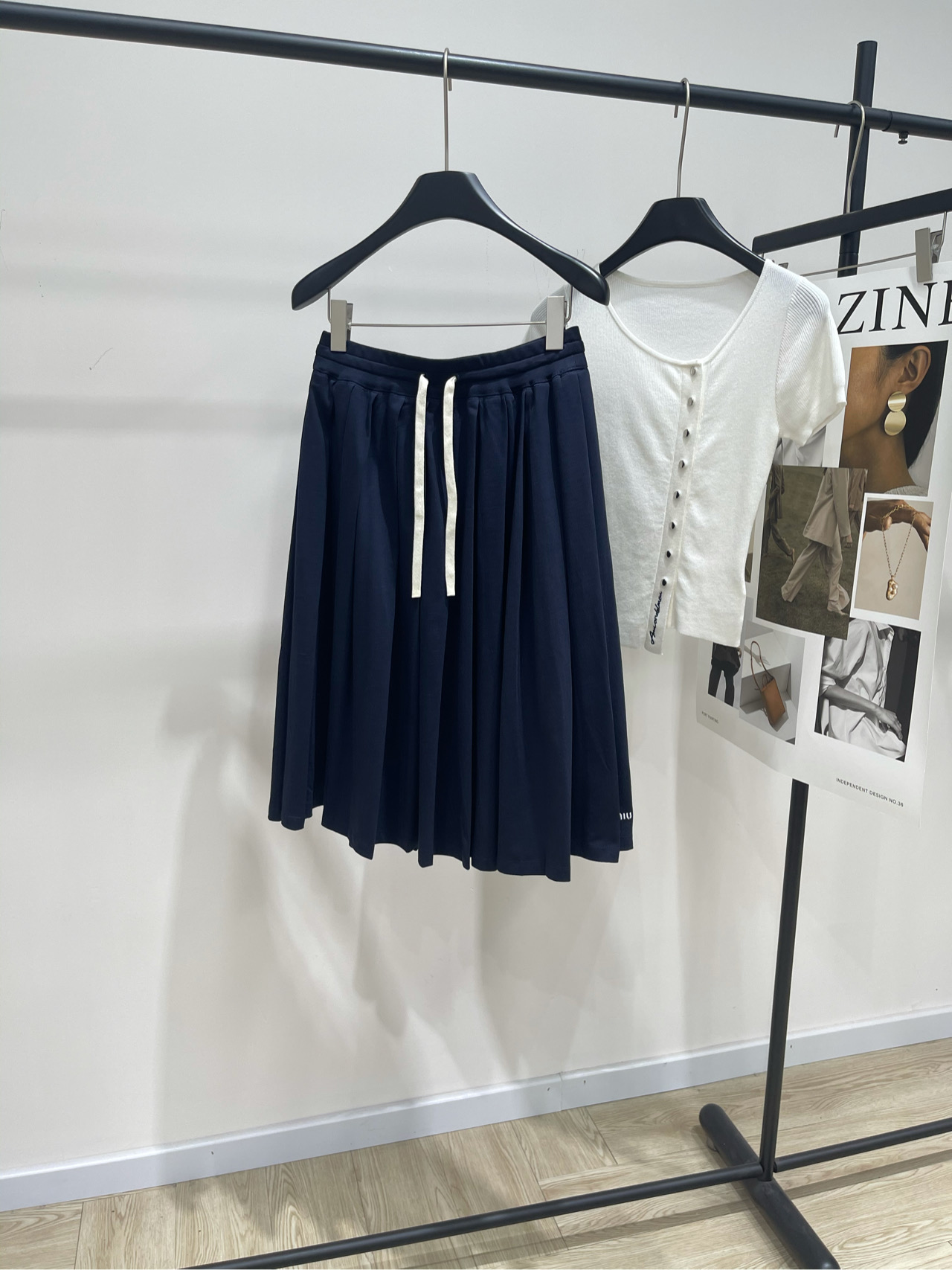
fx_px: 954
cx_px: 476
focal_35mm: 26
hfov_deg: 53.1
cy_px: 635
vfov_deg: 67.3
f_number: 1.6
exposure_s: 1/121
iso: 64
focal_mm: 5.1
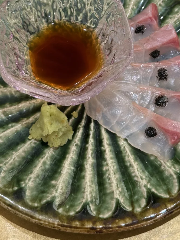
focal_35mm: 78
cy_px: 53
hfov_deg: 18.9
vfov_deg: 24.7
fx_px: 541
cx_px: 100
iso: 80
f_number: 1.78
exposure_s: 1/72
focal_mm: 6.76
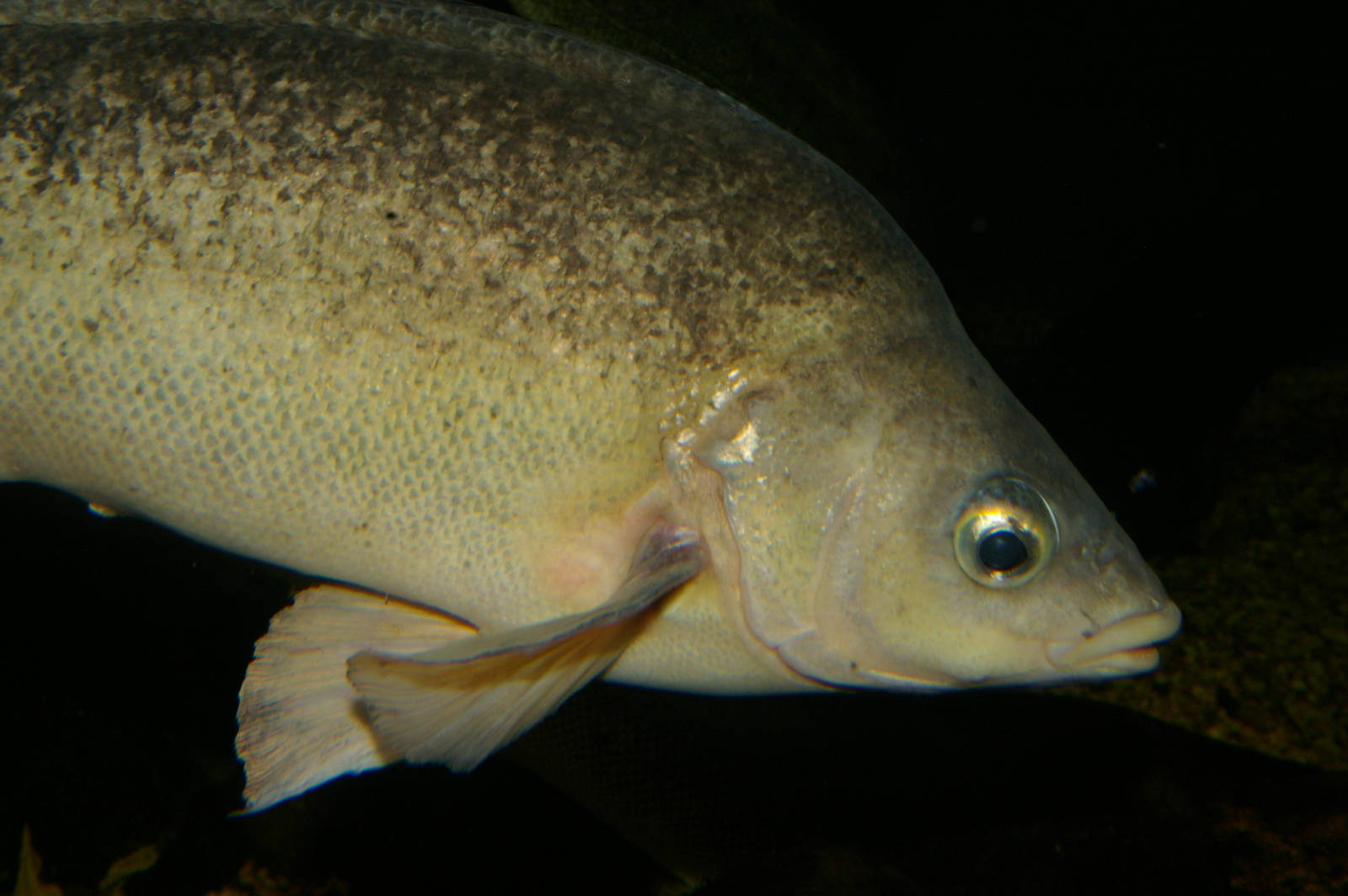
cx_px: 674
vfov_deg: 25.7
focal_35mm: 52
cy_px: 448
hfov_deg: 37.9
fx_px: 1964
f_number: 16
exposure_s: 1/45
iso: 400
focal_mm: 35
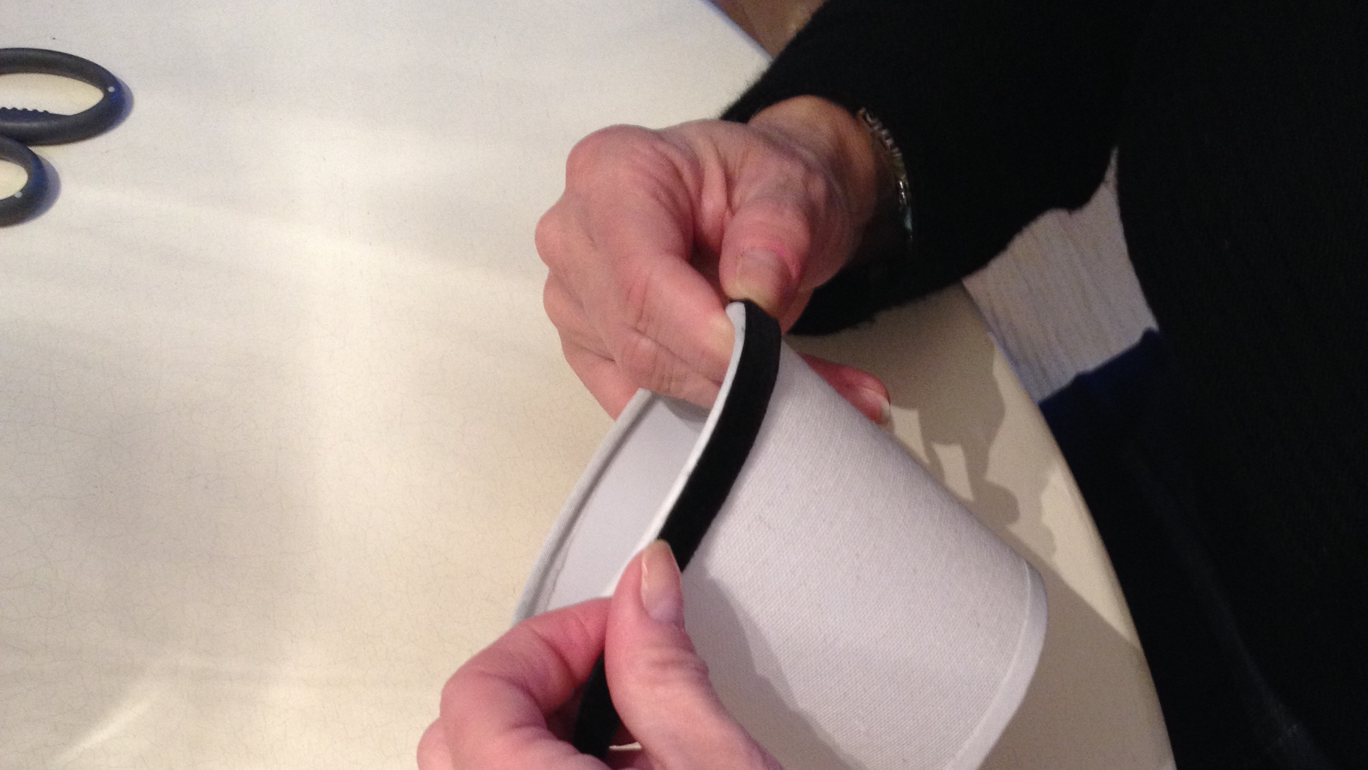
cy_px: 780
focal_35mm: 51
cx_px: 685
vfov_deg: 22.5
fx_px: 1850
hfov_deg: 40.6
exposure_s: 1/20
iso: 160
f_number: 2.4
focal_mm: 4.28
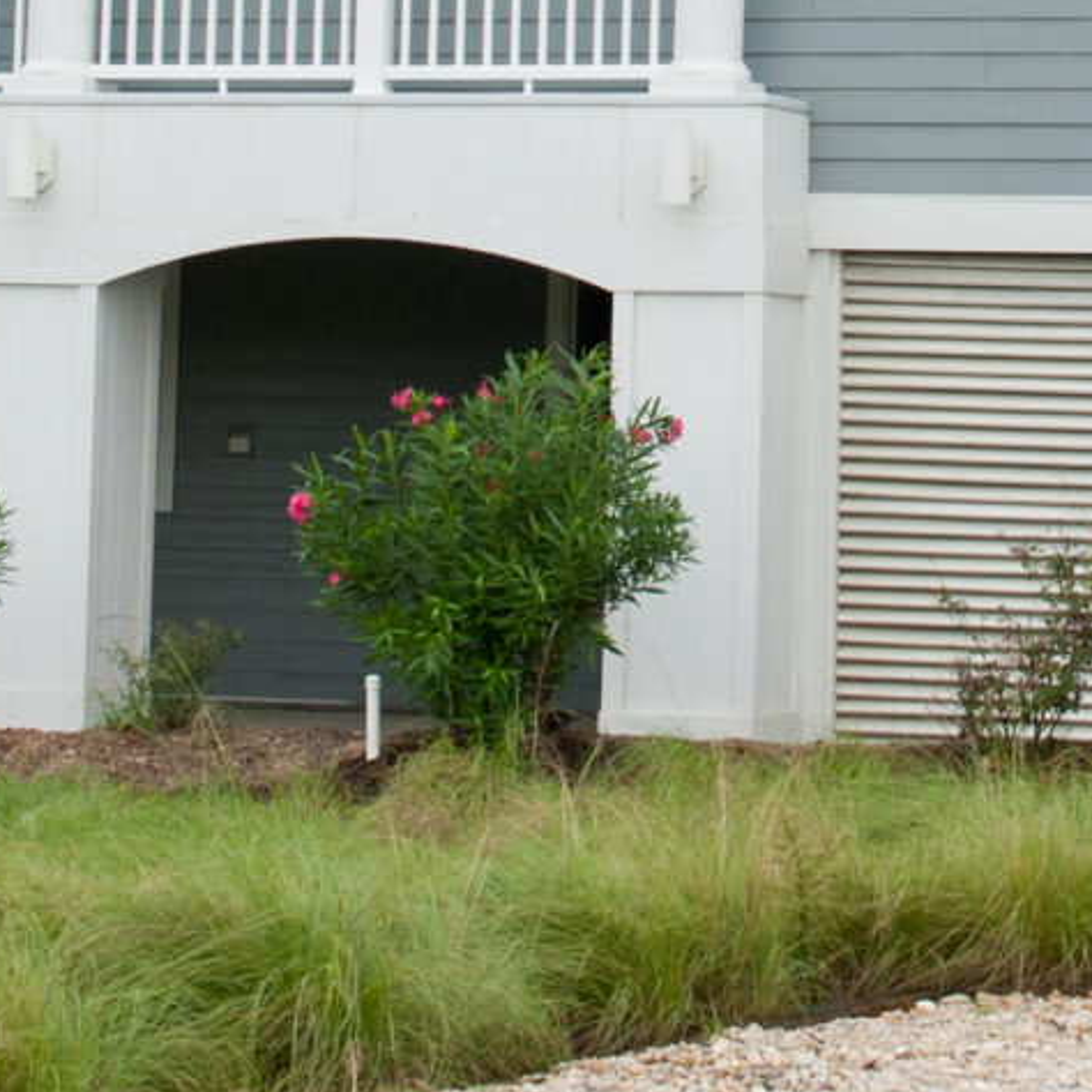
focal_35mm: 156
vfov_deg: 10.9
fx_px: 5568
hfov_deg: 11.2
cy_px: -333
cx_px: 892
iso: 640
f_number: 7.1
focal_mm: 34
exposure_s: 1/800
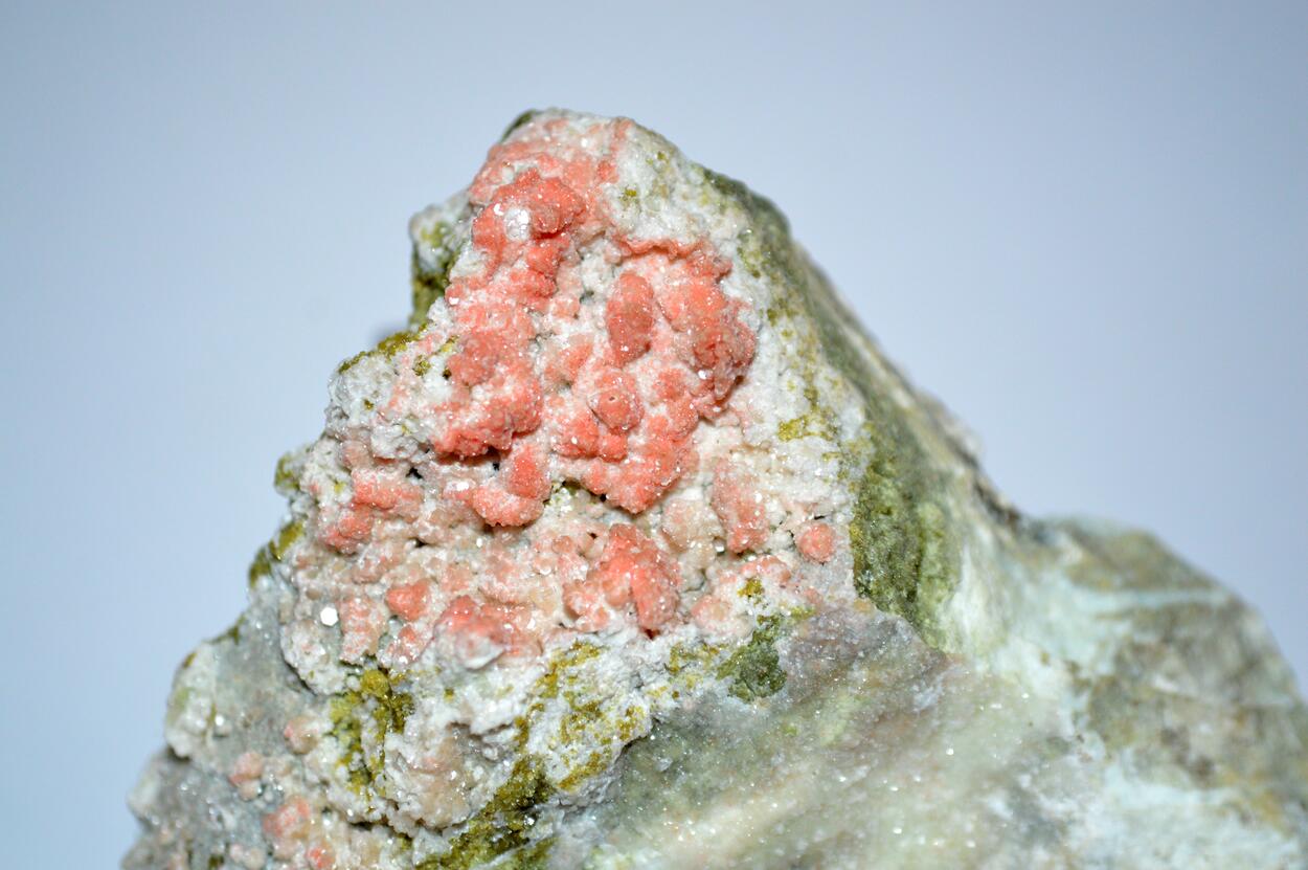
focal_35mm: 78
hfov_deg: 26.0
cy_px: 435
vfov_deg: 17.5
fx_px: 2831
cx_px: 654
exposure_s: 1/60
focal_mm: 52
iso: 720
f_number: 5.6
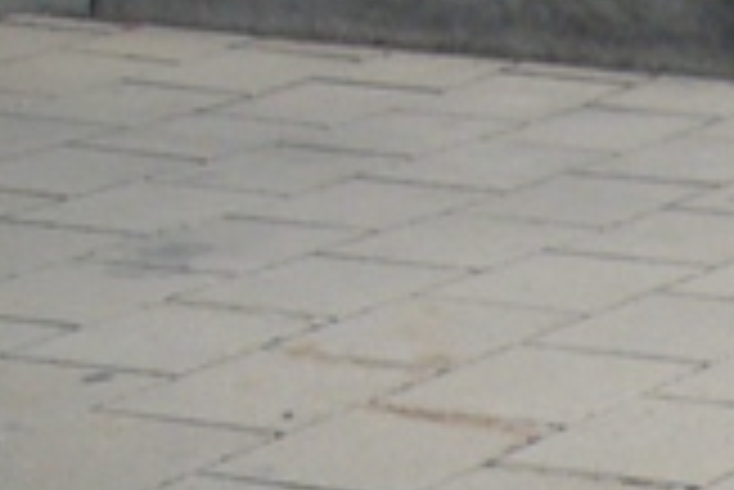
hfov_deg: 11.2
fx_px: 3122
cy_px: 814
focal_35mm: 153
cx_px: 1765
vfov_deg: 8.7
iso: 80
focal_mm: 4.9
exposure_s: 1/160
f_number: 5.6
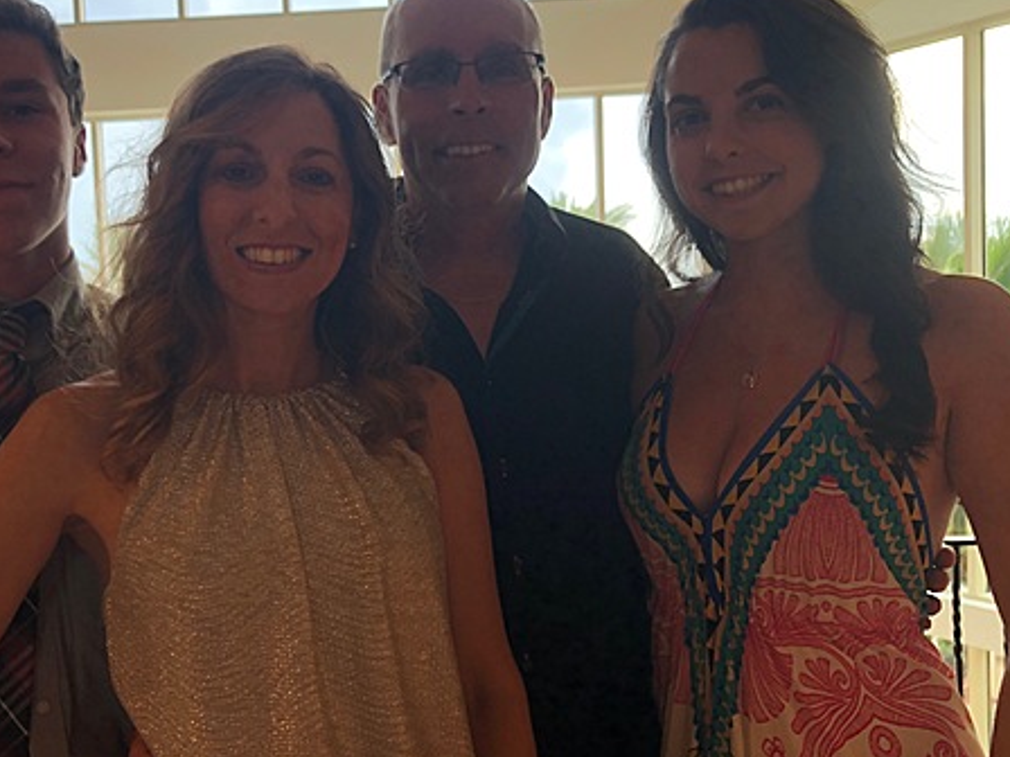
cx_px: 388
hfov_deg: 46.4
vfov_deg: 36.0
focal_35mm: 40
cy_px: 381
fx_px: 1167
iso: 80
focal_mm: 3.99
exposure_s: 1/120
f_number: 1.8
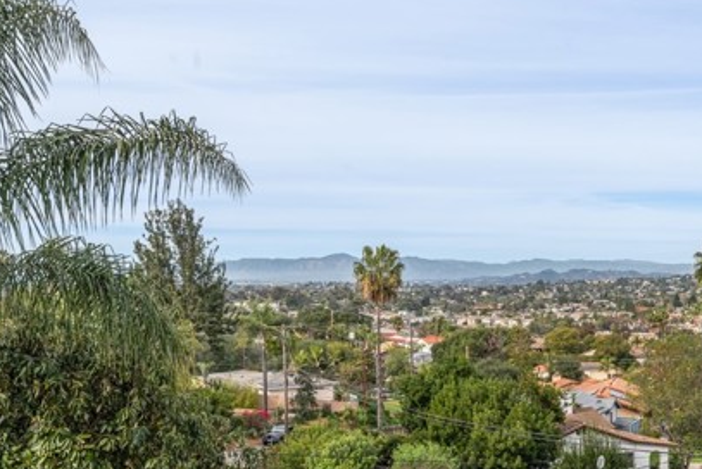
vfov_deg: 24.6
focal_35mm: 55
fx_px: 1073
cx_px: 528
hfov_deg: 35.4
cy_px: 301
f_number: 9
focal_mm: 35
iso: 64
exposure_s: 1/400
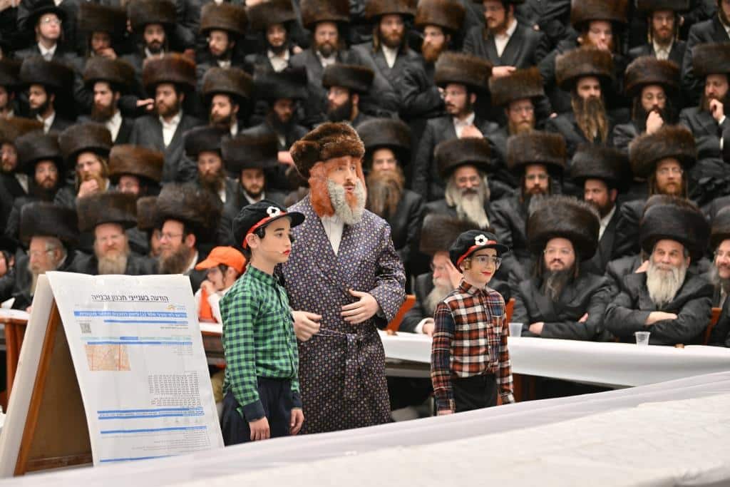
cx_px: 365
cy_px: 244
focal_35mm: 105
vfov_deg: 13.0
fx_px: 2129
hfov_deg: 19.5
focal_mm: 105
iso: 80
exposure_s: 1/100
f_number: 2.8
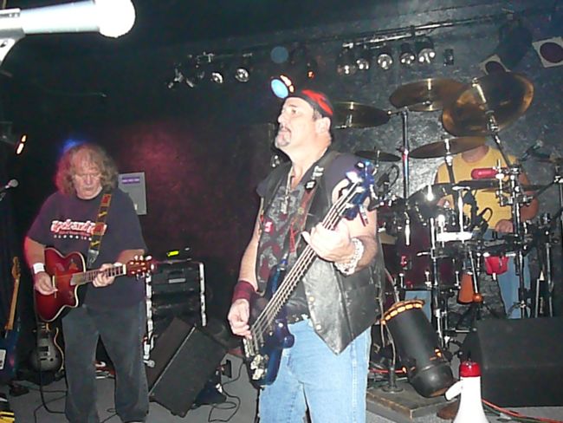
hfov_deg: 52.6
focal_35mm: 35
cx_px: 282
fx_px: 569
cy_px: 212
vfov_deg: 40.7
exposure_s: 1/30
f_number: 2.8
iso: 1000
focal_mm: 5.2
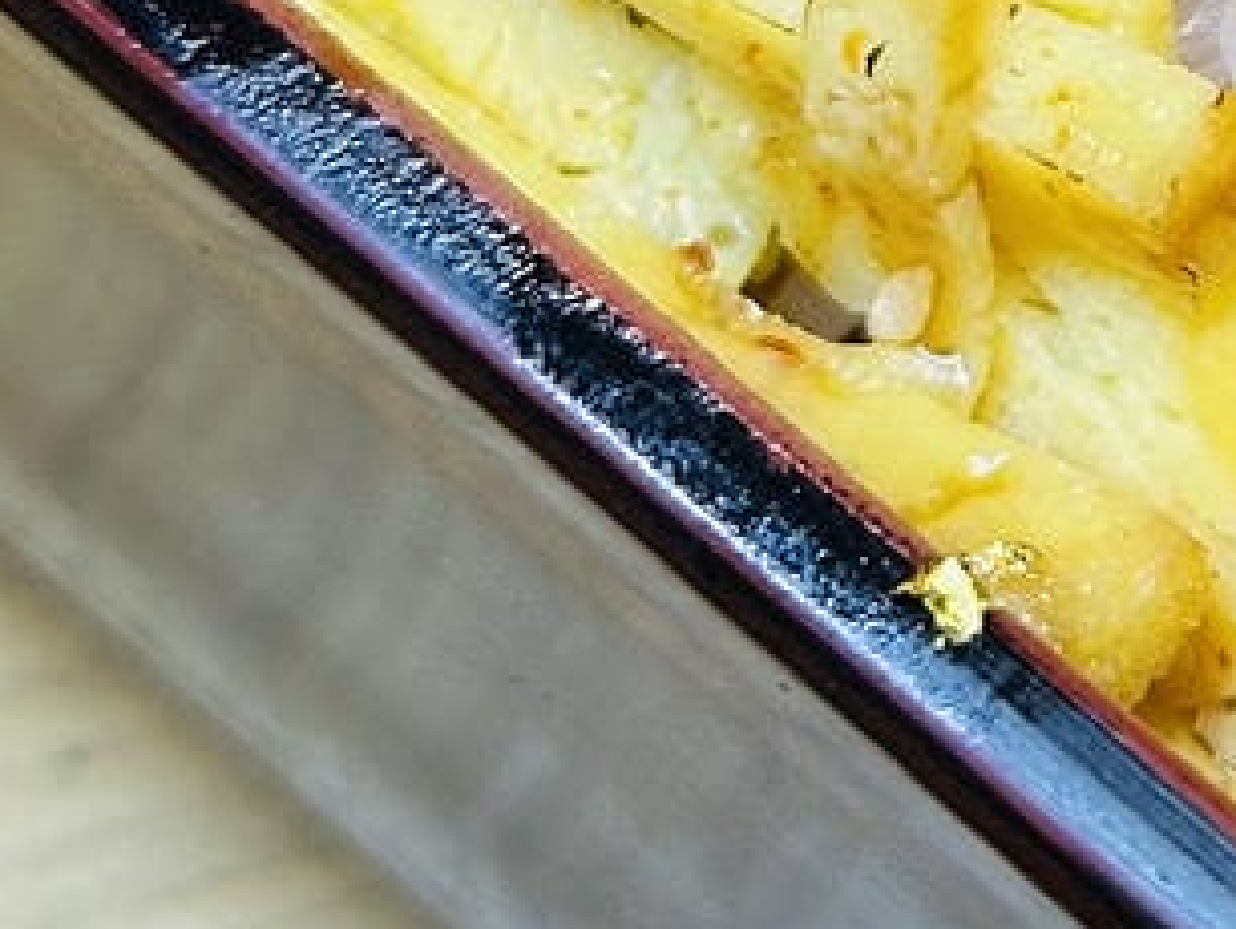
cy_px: -275
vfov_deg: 7.8
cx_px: 1801
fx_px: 6718
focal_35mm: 188
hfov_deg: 10.2
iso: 200
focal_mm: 6.86
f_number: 1.78
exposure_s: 1/60
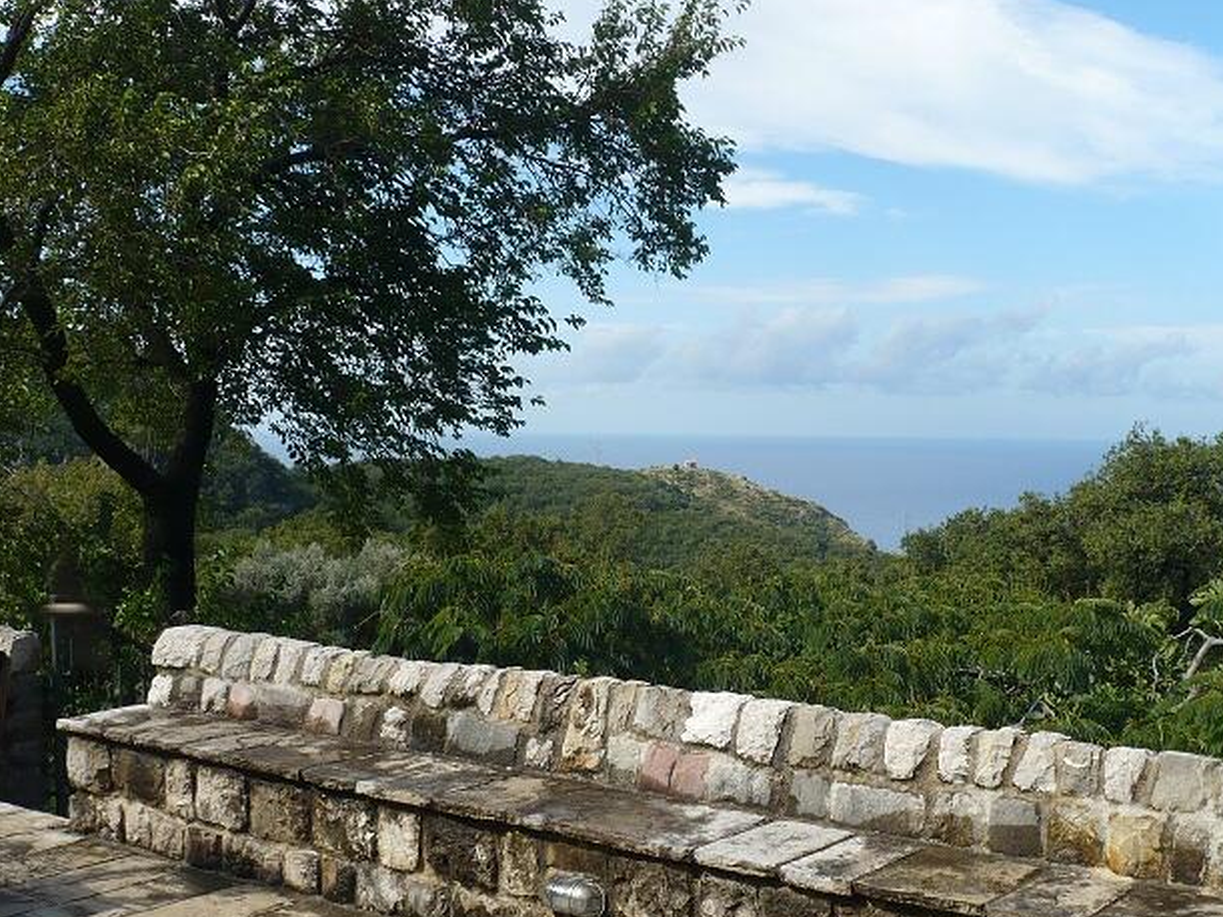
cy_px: 527
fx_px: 1554
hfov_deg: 42.8
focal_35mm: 44
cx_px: 731
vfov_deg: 32.8
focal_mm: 5.8
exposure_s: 1/125
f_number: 8
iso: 100
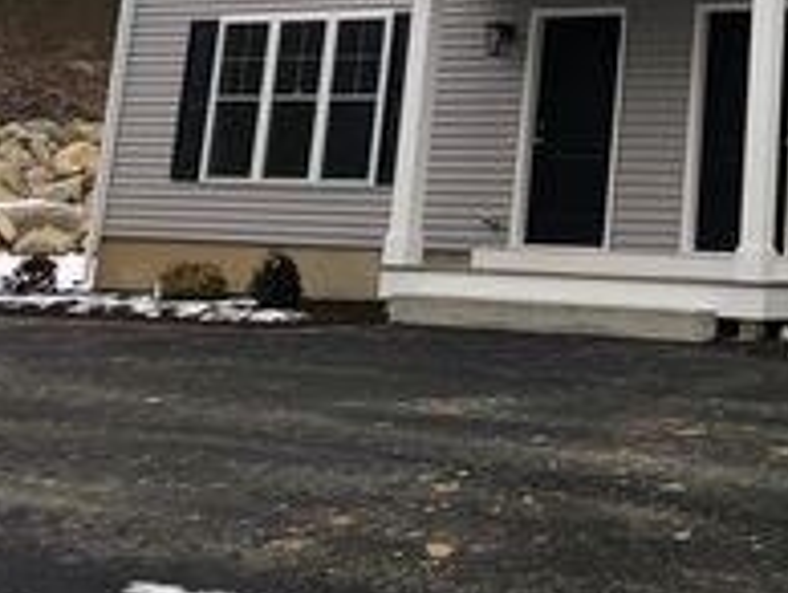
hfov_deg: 25.6
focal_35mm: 72
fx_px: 1641
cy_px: -116
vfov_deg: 19.3
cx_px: 796
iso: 25
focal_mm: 3.99
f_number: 1.8
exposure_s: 1/120
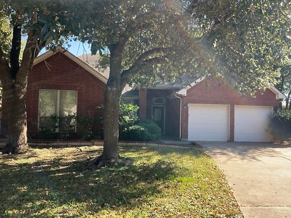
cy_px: 109
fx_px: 227
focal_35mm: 27
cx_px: 146
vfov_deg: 51.4
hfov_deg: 65.3
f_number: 1.8
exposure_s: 1/329
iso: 25
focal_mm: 3
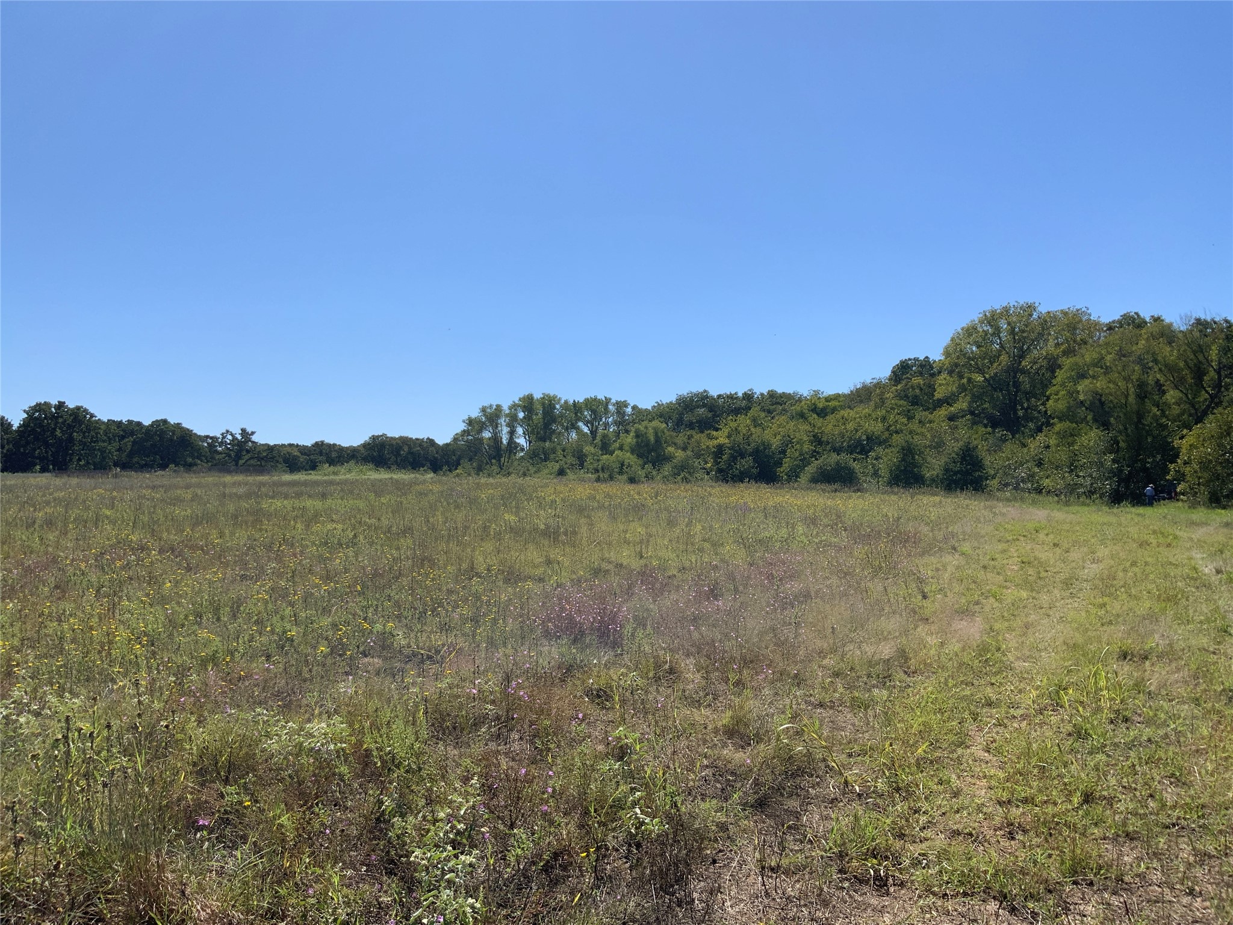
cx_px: 616
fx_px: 1033
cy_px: 462
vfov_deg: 48.2
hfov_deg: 61.7
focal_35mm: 29
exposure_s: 1/2959
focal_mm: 3
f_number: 1.8
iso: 16
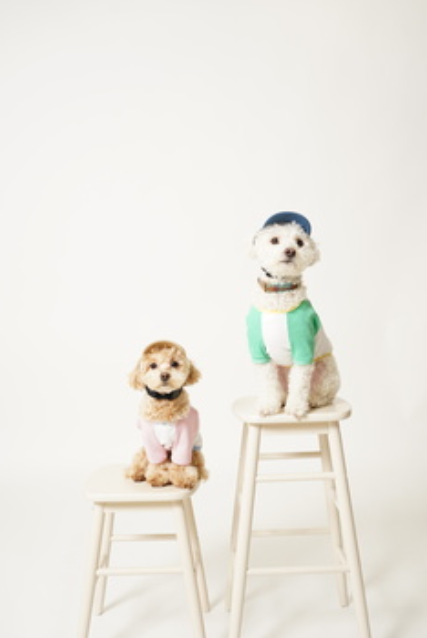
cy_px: 326
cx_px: 218
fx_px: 710
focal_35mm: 40
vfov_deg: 48.4
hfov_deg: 33.5
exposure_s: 1/80
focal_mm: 35
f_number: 5
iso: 160
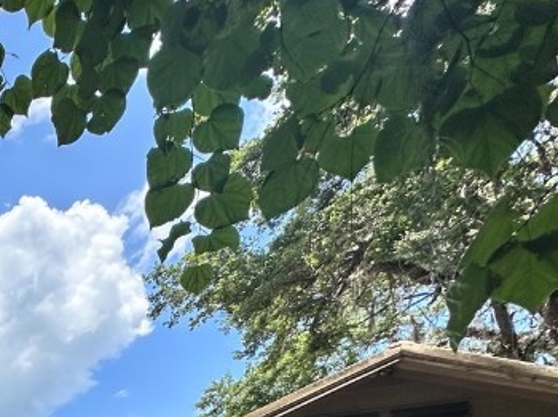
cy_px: 602
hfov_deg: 30.5
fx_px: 660
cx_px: -238
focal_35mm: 41
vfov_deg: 26.7
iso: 40
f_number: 2.2
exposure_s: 1/1147
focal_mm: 2.22
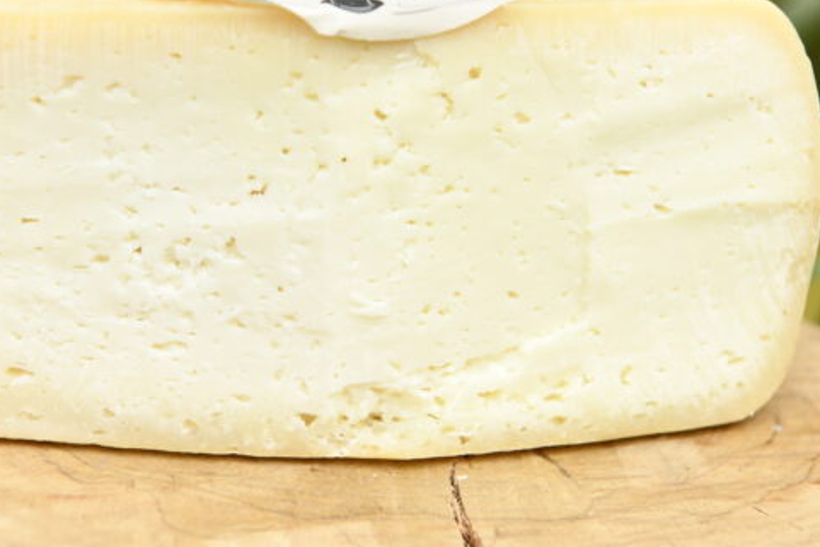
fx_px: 1845
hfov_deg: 25.0
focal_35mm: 81
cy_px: 233
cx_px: 380
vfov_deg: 16.9
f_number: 5.6
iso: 1000
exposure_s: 1/1250
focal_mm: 65
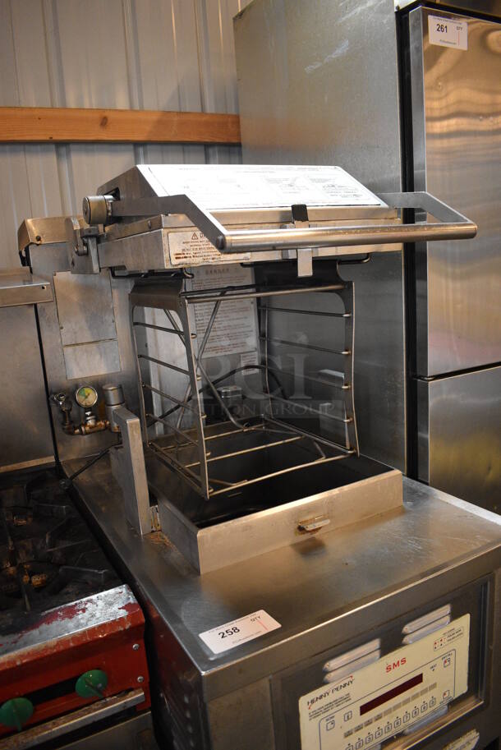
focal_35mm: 27
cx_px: 250
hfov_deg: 48.0
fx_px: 563
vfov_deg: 67.3
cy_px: 375
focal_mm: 18
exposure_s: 1/125
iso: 2200
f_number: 3.5
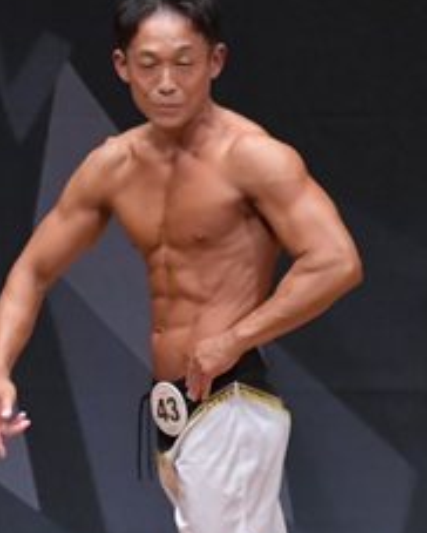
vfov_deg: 2.4
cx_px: -297
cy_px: 418
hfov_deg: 1.9
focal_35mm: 817
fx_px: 12889
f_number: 5.6
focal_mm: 170
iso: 6400
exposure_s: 1/400
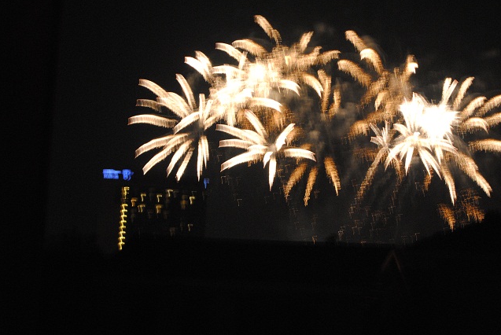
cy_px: 129
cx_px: 312
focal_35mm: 104
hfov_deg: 19.7
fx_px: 1443
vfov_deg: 13.2
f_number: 5.6
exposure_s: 1/5
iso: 800
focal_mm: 55
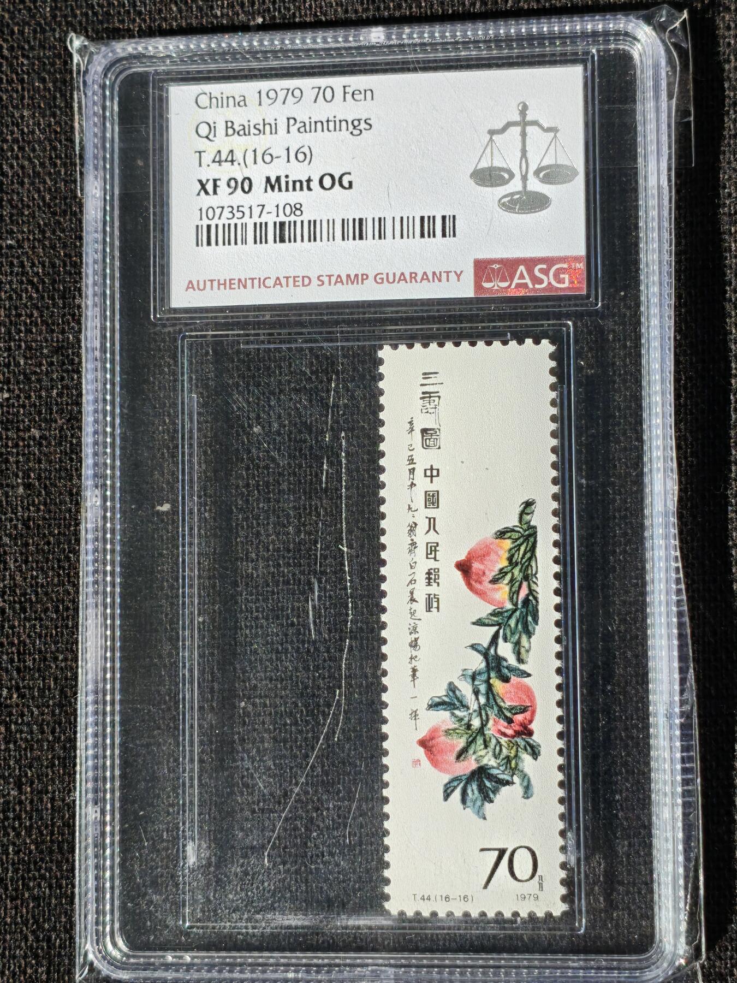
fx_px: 2101
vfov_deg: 26.3
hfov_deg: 19.9
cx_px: 368
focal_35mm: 74
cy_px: 492
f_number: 1.5
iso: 50
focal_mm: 4.94
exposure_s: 1/2087
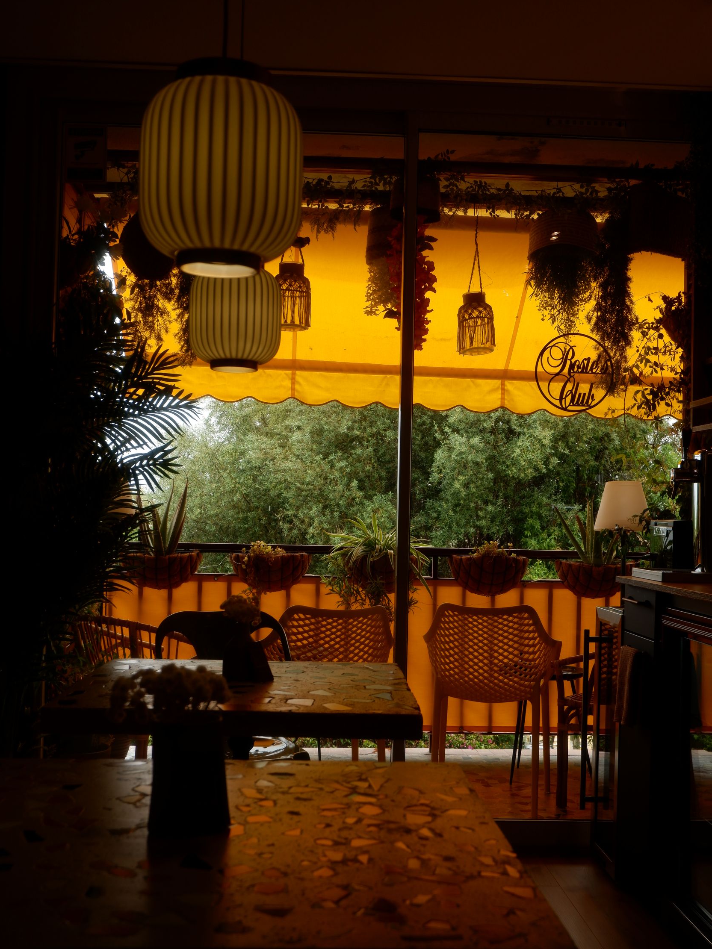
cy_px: 492
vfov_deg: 47.9
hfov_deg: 36.8
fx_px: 1070
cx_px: 356
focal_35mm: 39
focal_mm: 24.2
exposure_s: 1/140
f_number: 5
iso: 200
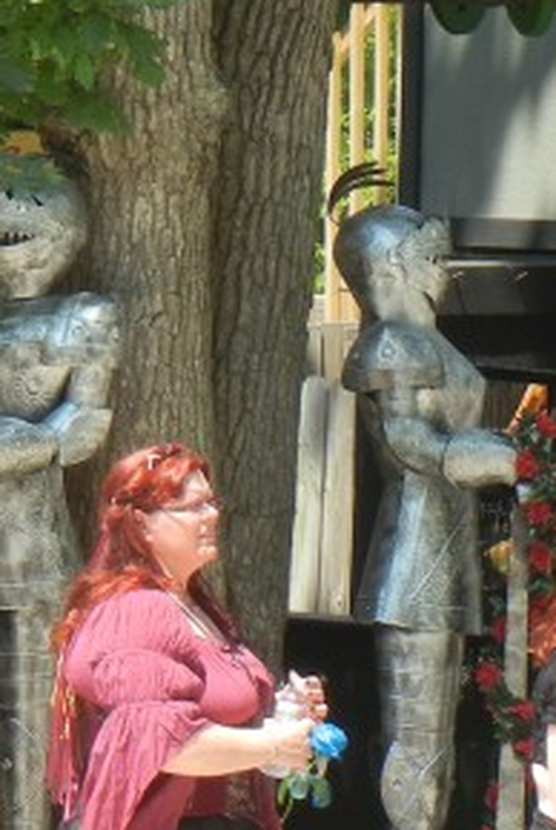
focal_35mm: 374
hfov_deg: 3.7
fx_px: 8643
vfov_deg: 5.5
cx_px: 0
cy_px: 424
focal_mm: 18.3
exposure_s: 1/283
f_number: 4.5
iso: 160
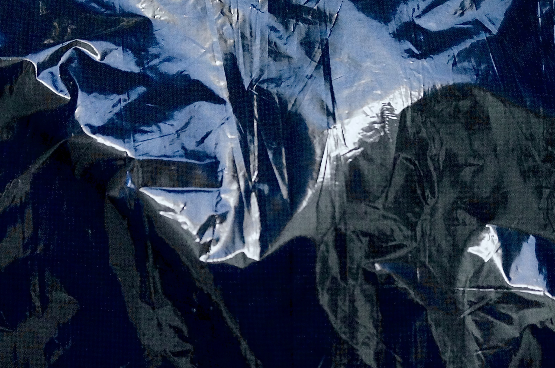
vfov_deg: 24.0
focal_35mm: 56
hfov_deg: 35.7
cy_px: 254
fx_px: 862
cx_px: 280
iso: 3200
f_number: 4
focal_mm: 24
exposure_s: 1/50
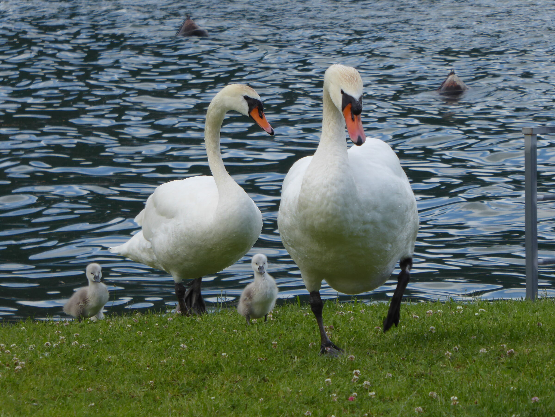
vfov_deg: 4.7
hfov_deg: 6.3
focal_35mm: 313
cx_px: 278
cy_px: 208
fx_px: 5018
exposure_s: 1/160
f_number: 5.7
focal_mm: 50.5
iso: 80
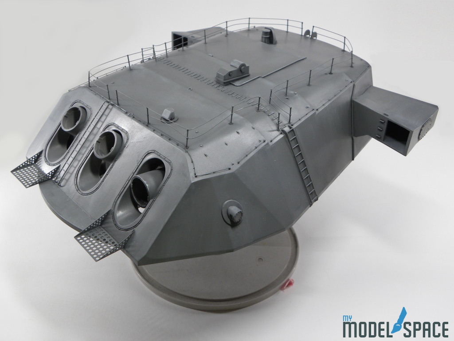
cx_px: 227
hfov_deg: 50.1
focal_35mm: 37
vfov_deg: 38.7
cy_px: 170
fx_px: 485
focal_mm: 6.6
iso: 89
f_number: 3.2
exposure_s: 1/73.3
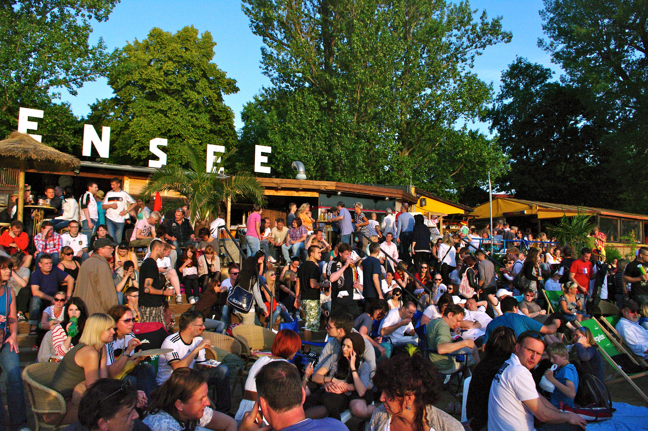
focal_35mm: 27
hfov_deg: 67.4
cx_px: 324
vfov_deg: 47.8
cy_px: 216
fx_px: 485
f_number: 8
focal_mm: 18
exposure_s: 1/1000
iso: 1600
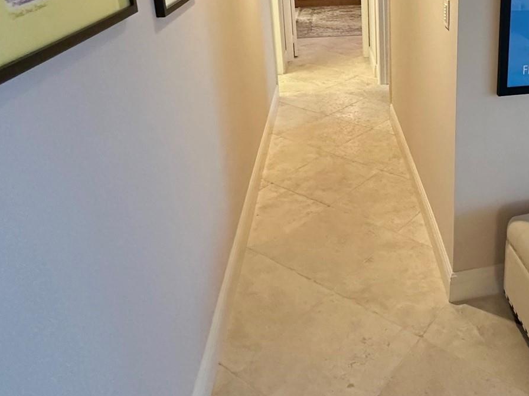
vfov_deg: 40.8
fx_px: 489
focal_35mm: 32
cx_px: 459
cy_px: 41
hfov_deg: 51.3
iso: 400
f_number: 2.2
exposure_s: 1/60
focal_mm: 2.22
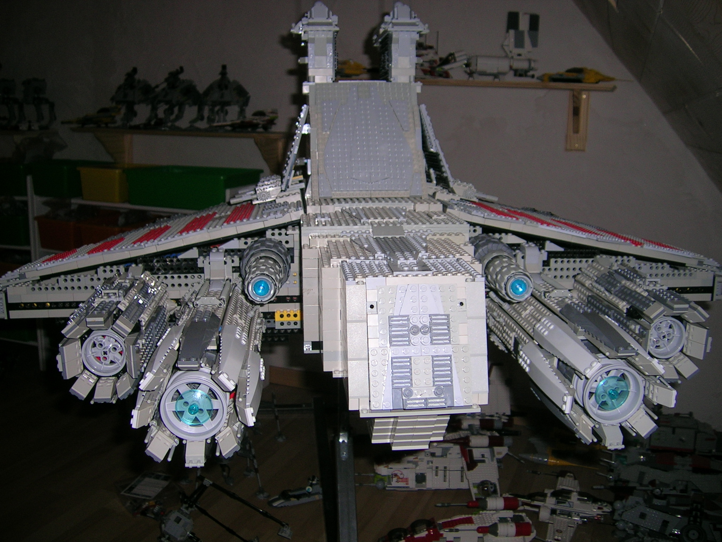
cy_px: 271
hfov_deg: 52.6
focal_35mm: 35
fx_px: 730
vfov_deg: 40.7
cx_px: 361
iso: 50
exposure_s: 1/60.1
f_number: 2.8
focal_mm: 5.4
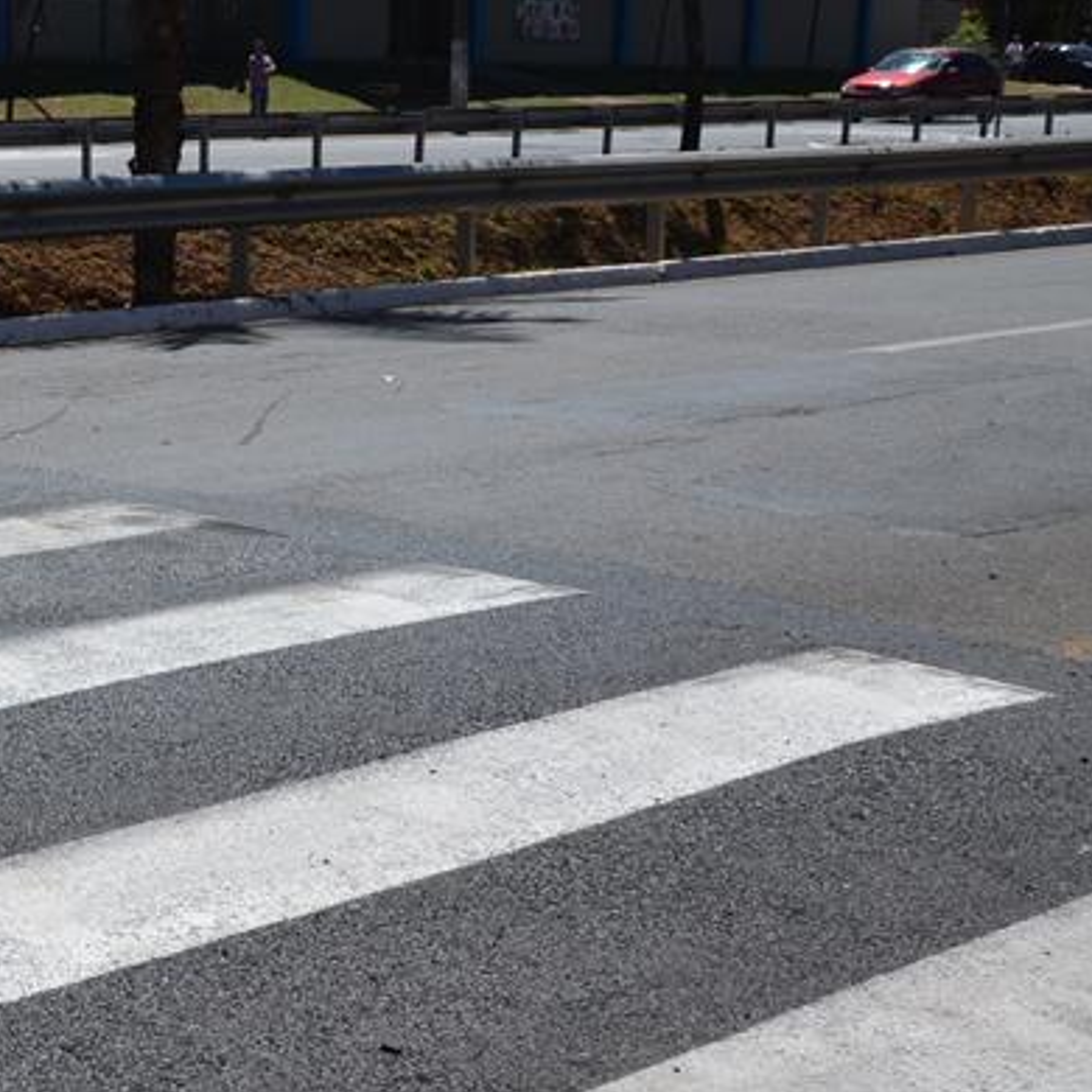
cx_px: -508
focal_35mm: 68
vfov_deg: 25.4
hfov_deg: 21.6
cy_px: 580
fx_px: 2427
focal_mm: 18
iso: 100
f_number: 8
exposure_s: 1/250
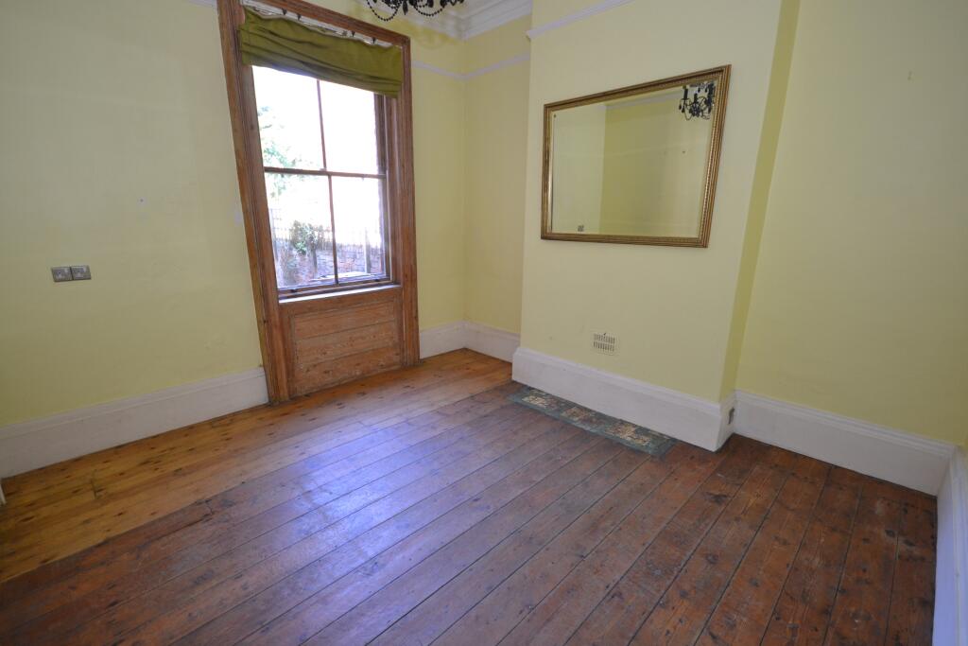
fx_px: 403
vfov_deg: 77.3
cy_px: 323
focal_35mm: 15
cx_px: 484
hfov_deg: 100.4
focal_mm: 10
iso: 800
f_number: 4
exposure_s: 1/60
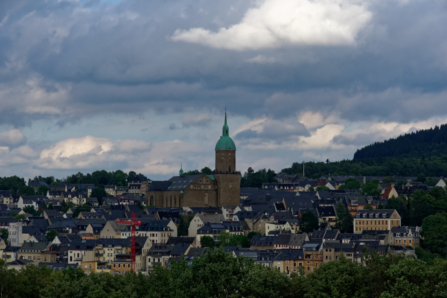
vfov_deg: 11.7
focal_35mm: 117
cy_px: 149
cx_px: 224
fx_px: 1453
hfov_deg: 17.5
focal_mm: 78
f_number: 13
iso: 800
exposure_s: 1/500
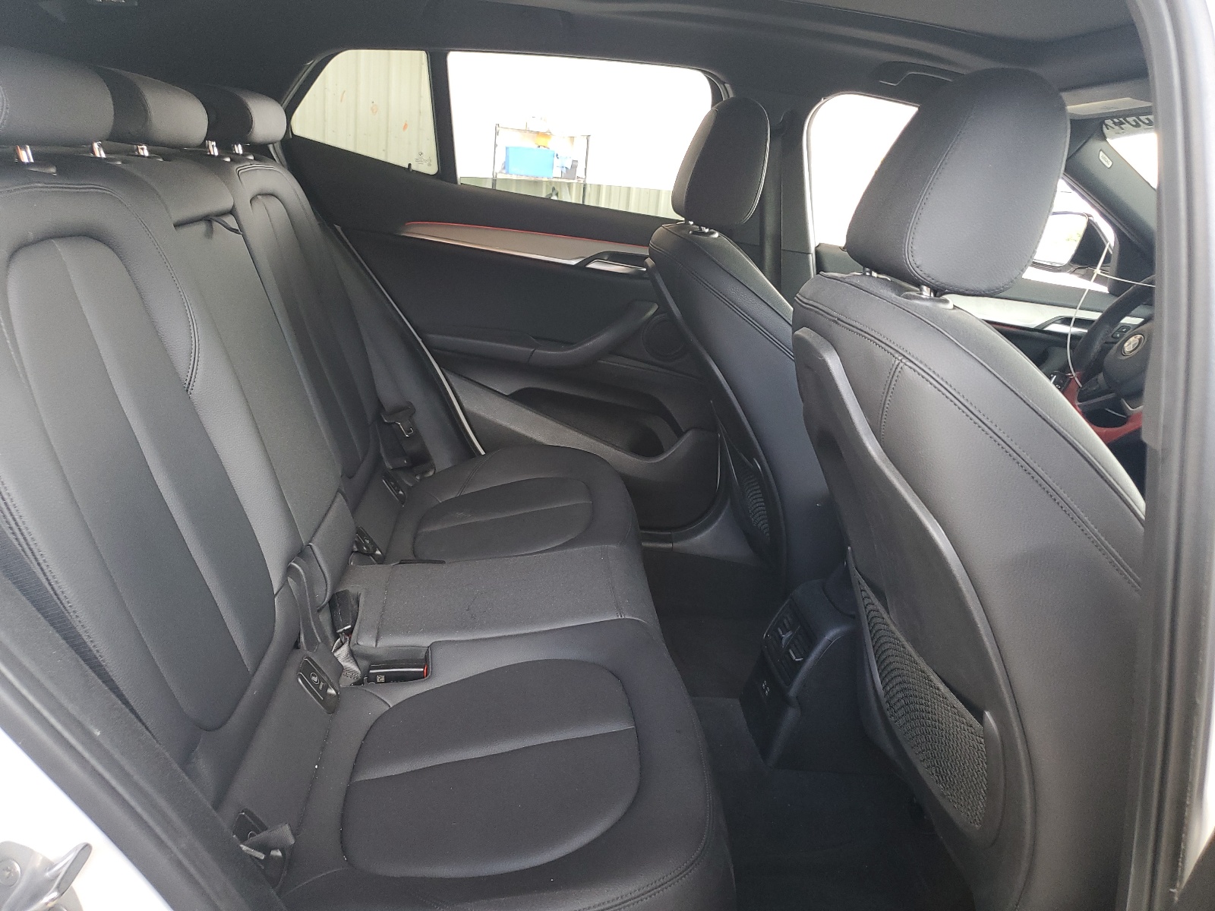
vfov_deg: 53.1
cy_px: 456
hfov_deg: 67.3
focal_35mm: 26
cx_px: 608
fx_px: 913
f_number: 1.5
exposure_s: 1/60.2
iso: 103
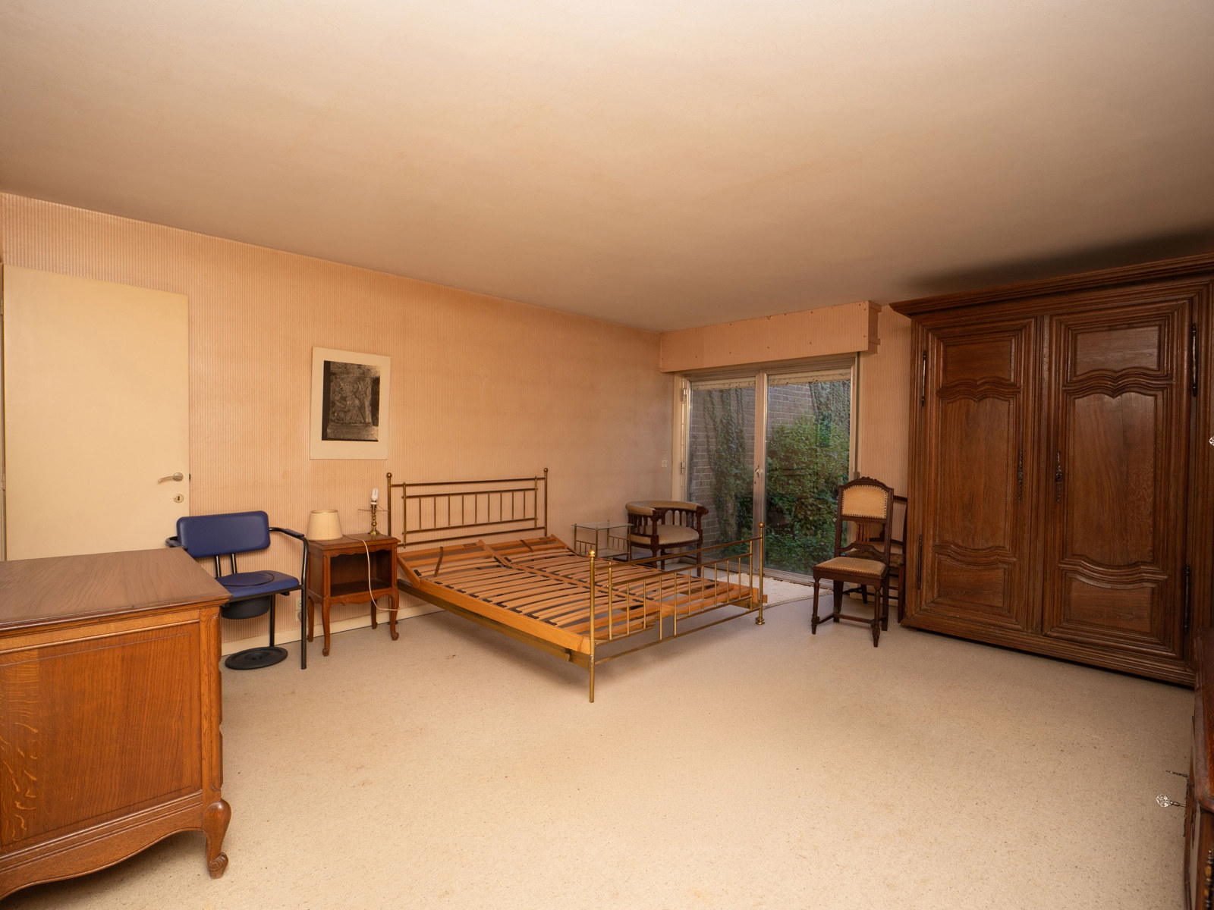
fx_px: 561
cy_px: 455
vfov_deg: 78.1
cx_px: 607
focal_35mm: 16
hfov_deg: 94.5
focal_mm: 8
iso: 200
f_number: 5
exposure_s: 1/60
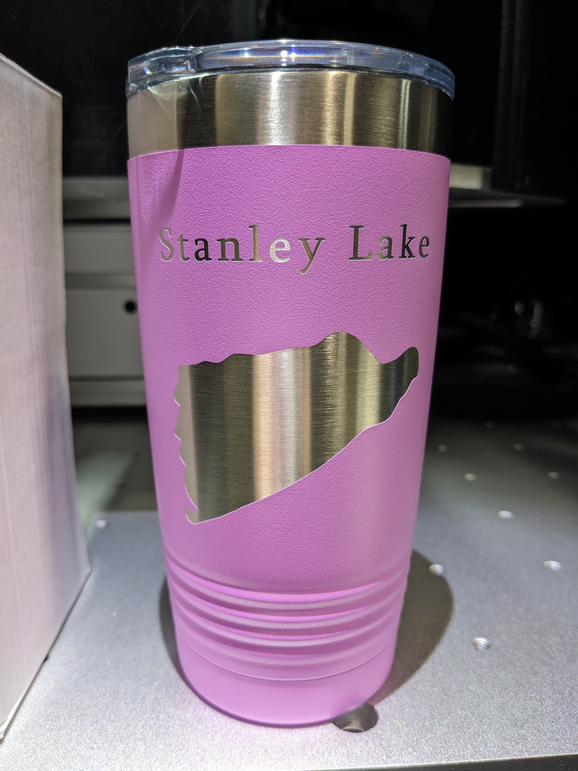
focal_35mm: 27
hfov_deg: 51.4
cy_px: 386
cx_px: 289
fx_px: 601
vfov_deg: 65.3
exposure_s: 1/30
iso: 75
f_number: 1.73
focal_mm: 4.38
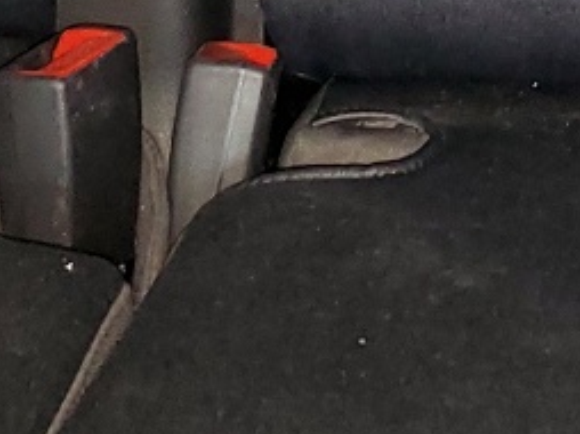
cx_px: 772
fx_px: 2745
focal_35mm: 164
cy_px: -921
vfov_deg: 7.7
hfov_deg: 11.7
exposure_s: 1/13
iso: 134
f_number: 1.5
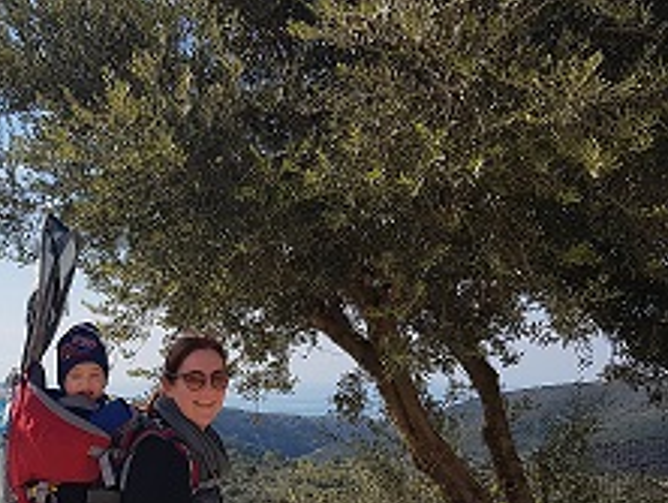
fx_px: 1140
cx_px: 108
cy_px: 512
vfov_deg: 23.7
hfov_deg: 31.6
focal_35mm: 59
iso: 40
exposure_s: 1/2800
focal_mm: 4.3
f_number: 1.7
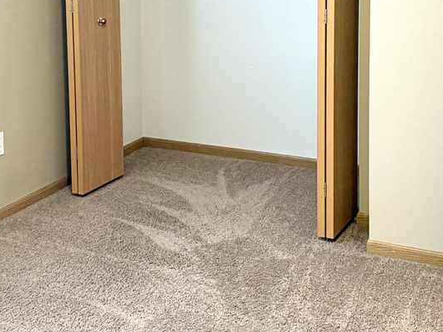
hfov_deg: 33.2
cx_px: 206
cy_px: 15
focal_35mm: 58
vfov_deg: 24.3
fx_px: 742
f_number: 1.78
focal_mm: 6.76
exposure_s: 1/60
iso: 500
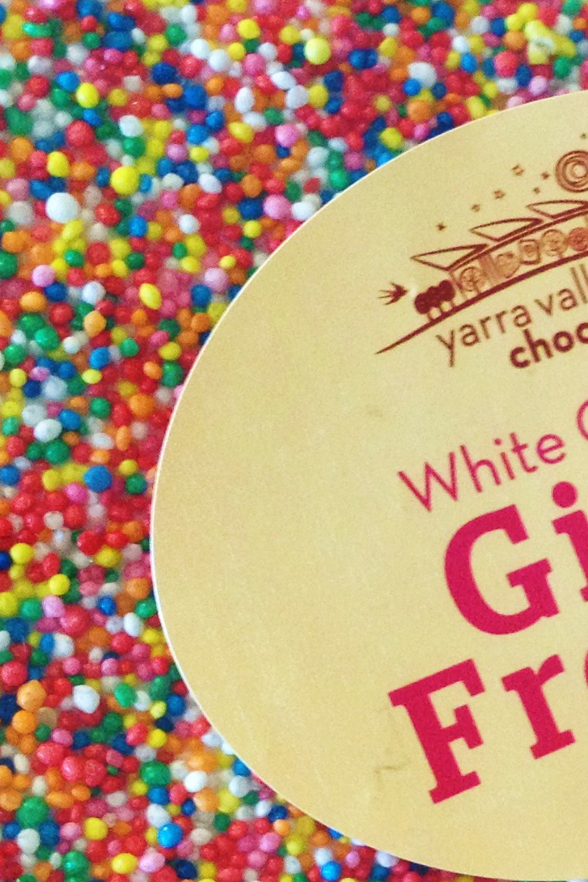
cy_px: 665
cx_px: 779
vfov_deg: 18.6
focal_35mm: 109
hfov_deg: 12.2
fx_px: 2669
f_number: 2.4
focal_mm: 4.28
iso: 200
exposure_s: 1/20
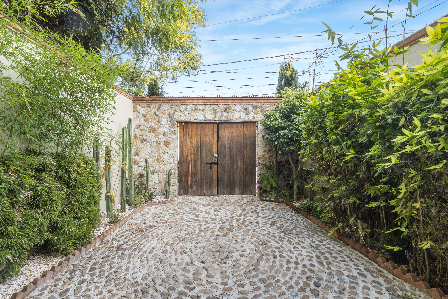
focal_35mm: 16
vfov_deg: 72.1
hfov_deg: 95.0
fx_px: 205
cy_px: 150
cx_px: 224
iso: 200
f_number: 11
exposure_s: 1/15
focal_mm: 11
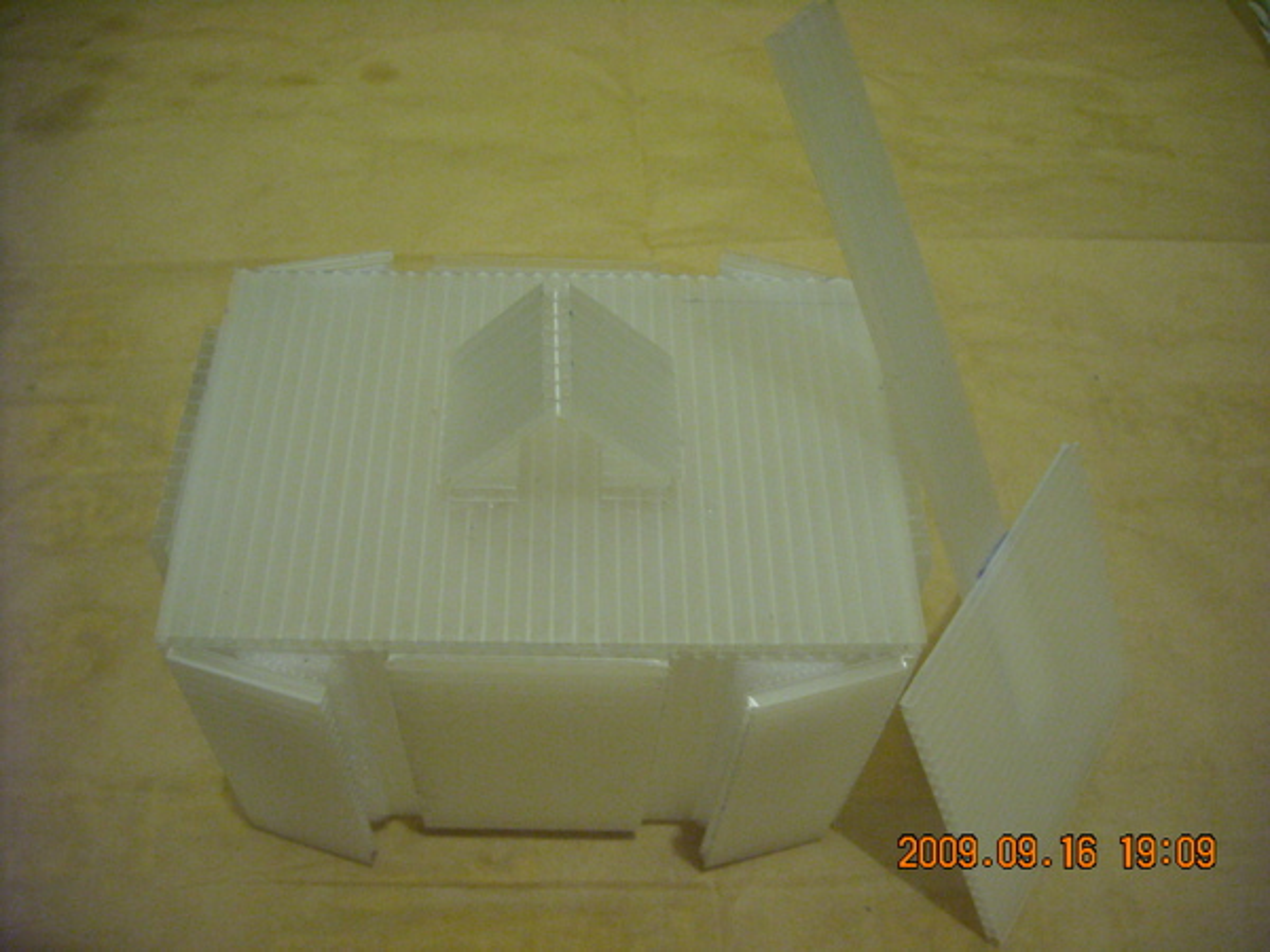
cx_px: 635
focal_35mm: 35
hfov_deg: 52.6
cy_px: 476
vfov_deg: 40.7
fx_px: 1284
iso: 400
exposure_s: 1/9
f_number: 2.8
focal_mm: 5.7
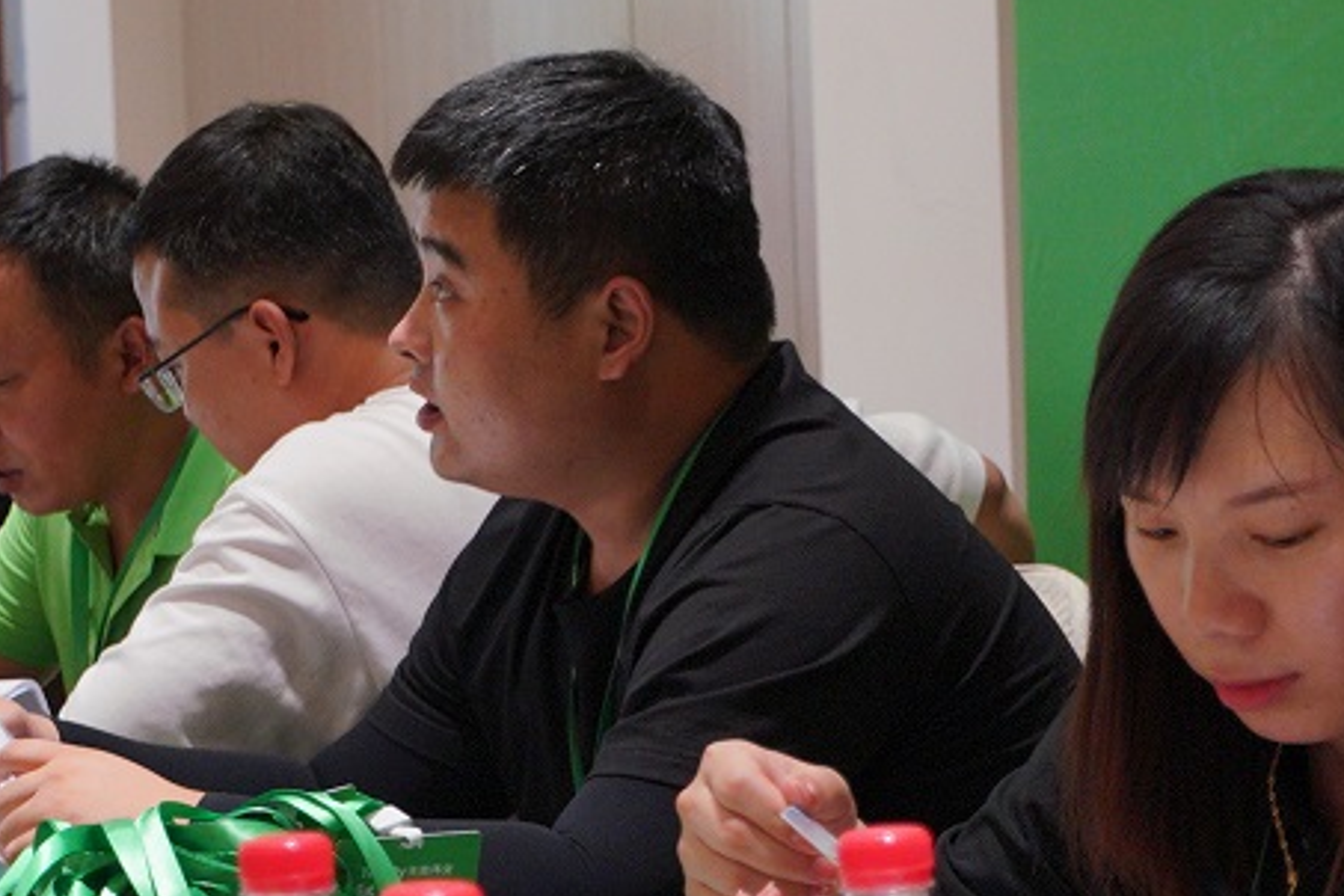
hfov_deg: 13.6
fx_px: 5600
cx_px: 1056
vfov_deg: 9.1
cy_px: 576
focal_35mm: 150
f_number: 3.2
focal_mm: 28
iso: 500
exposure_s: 1/100
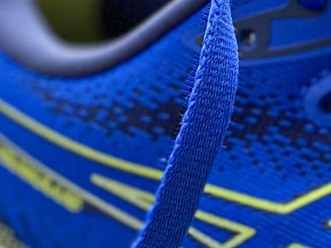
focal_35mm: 185
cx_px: 532
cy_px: 26
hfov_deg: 10.3
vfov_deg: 8.0
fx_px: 1769
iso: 32
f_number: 1.8
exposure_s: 1/268
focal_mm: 4.25
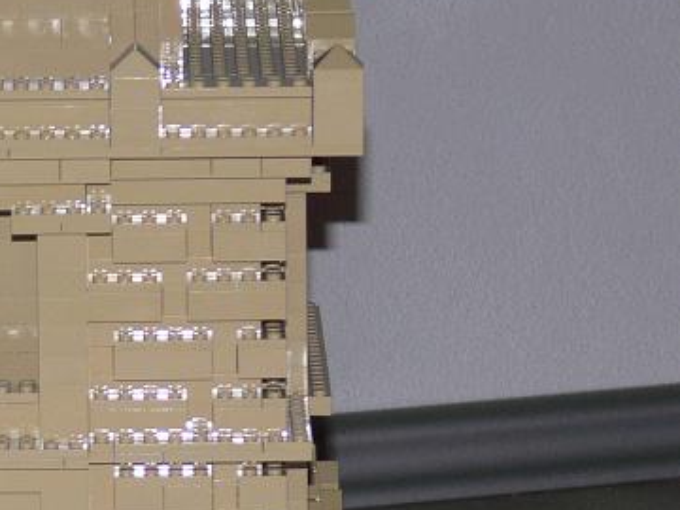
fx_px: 6149
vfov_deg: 4.7
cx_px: -240
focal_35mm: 313
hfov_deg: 6.3
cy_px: 396
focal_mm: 24.3
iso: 100
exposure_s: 1/30
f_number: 3.6
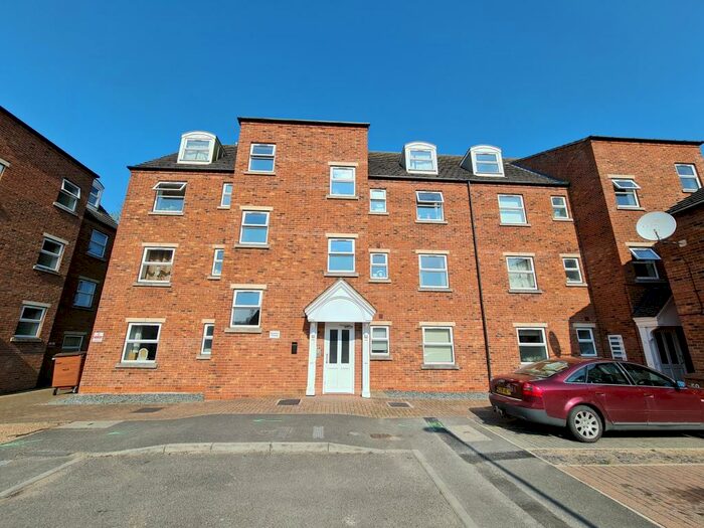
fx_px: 264
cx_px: 352
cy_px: 264
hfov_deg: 106.2
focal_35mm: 13
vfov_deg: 89.9
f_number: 2.2
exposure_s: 1/2036
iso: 64
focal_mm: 2.2
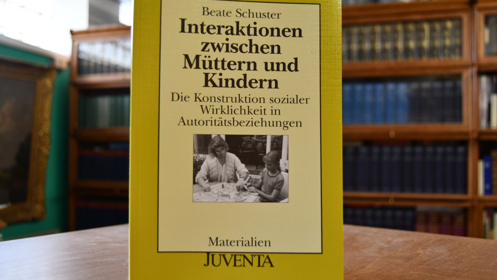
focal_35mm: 35
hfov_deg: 56.6
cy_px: 144
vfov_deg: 33.7
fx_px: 461
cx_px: 248
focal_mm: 22
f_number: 3.5
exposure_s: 1/125
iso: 900
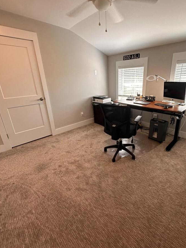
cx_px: 110
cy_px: 121
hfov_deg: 74.1
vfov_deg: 91.0
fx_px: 122
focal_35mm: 17
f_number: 2.2
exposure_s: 1/120
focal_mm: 2.22
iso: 160
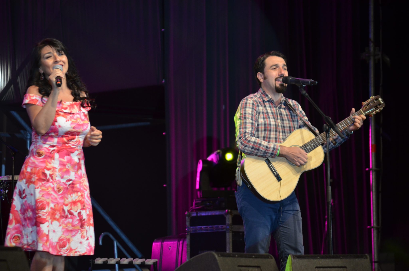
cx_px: 204
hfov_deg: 11.0
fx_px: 2126
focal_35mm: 188
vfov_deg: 7.3
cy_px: 136
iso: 1250
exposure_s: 1/160
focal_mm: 125
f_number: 4.8
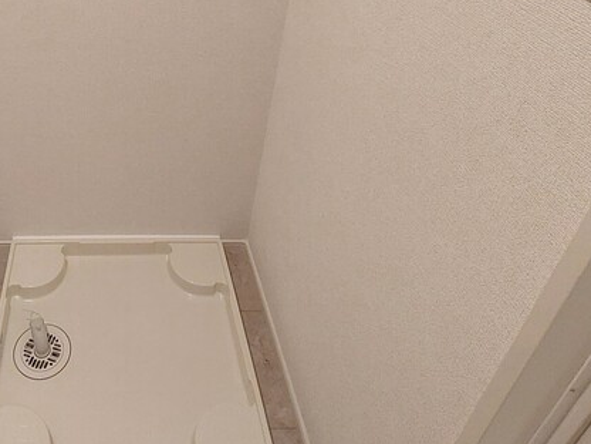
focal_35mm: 30
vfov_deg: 43.1
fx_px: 512
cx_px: 125
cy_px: 50
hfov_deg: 56.0
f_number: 2.2
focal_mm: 1.74
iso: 320
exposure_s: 1/24
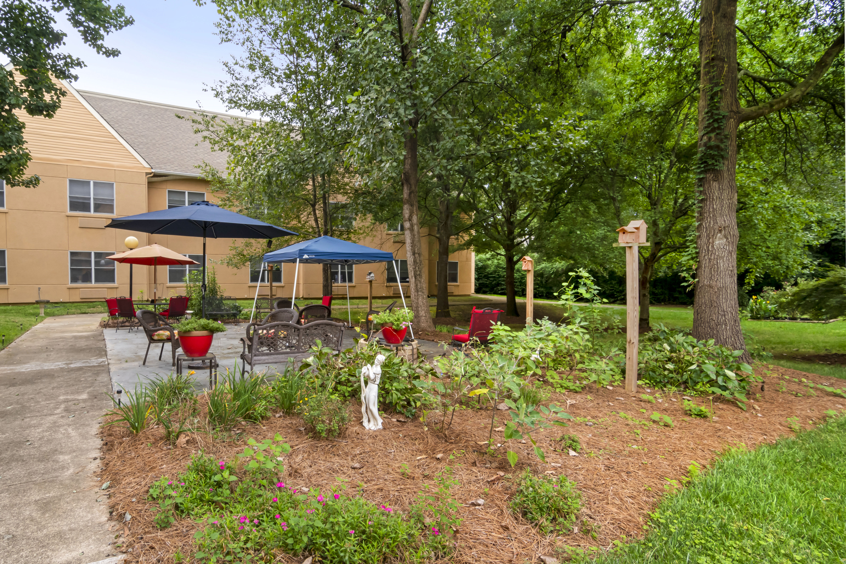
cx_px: 423
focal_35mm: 16
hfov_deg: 96.7
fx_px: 376
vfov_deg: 73.7
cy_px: 282
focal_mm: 11
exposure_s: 1/30
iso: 400
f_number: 11
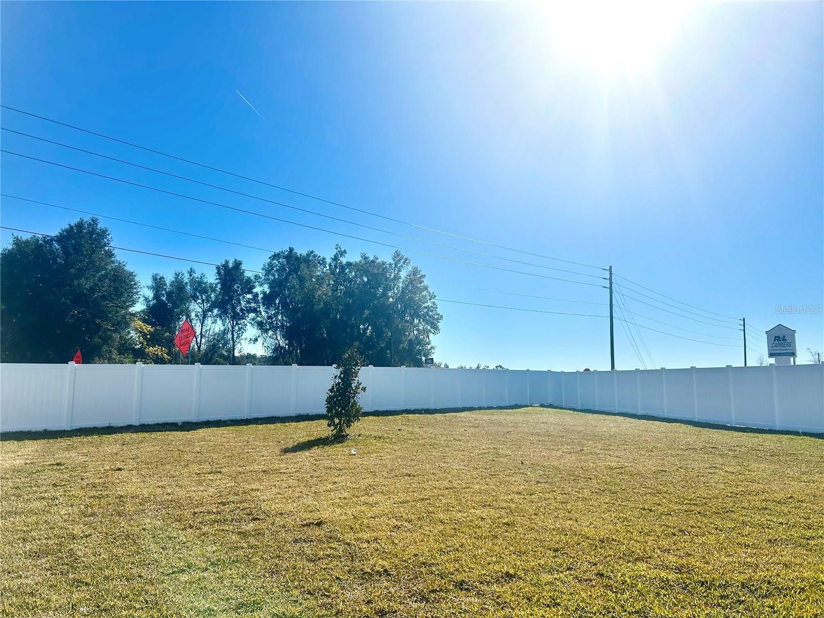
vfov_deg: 53.1
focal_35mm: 26
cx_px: 412
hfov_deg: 67.3
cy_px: 309
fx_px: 619
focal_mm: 5.7
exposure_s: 1/11364
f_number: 1.5
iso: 50
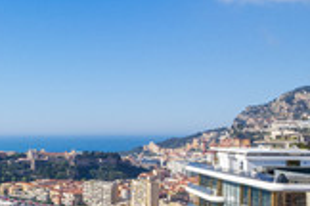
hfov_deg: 29.7
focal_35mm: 57
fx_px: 491
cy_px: 128
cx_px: -69
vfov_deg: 23.7
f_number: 2.8
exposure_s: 1/1250
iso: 100
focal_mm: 8.4
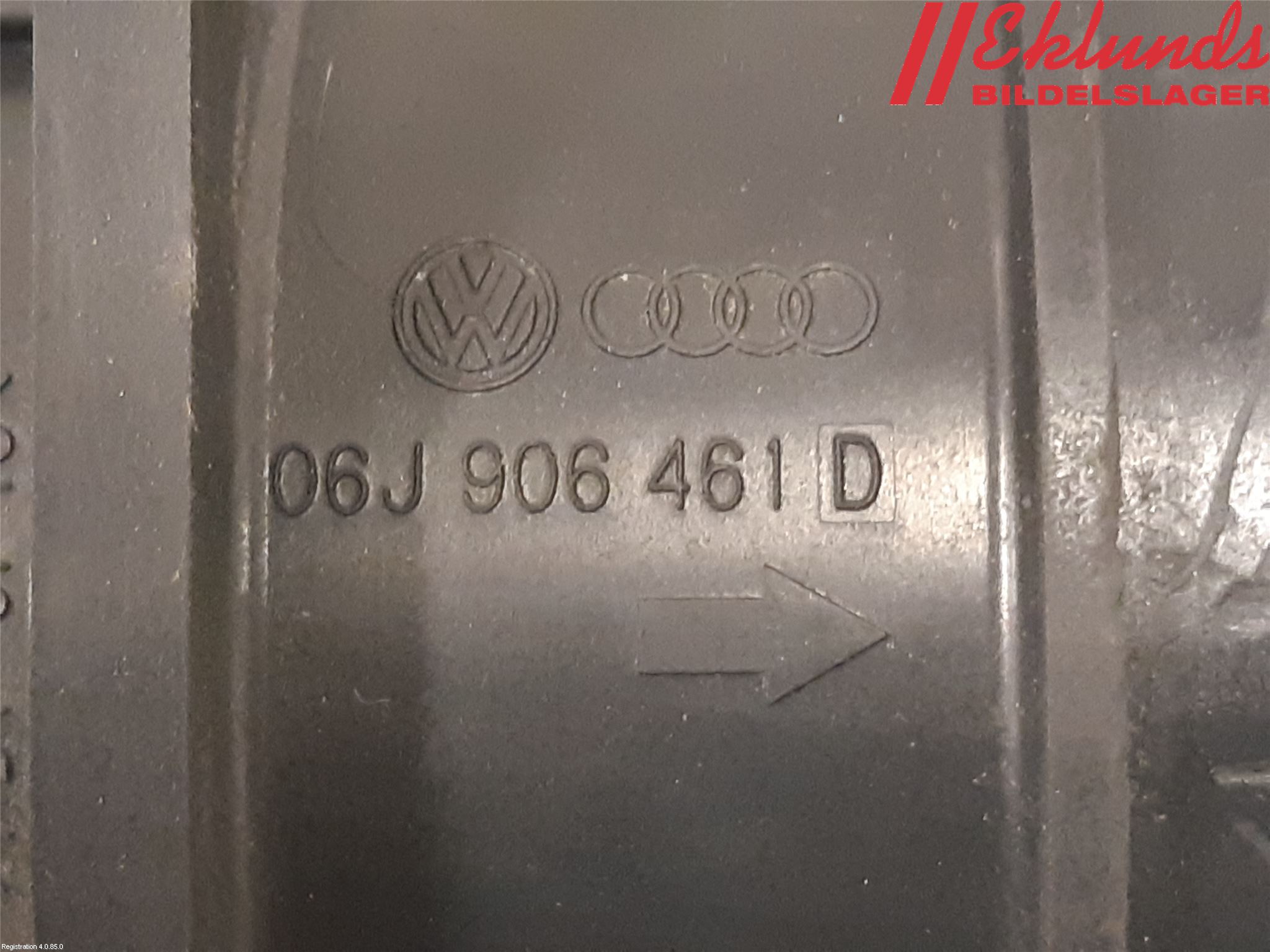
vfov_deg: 53.1
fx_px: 954
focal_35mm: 26
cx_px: 635
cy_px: 476
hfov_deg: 67.3
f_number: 1.7
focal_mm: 3.93
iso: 320
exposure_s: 1/25
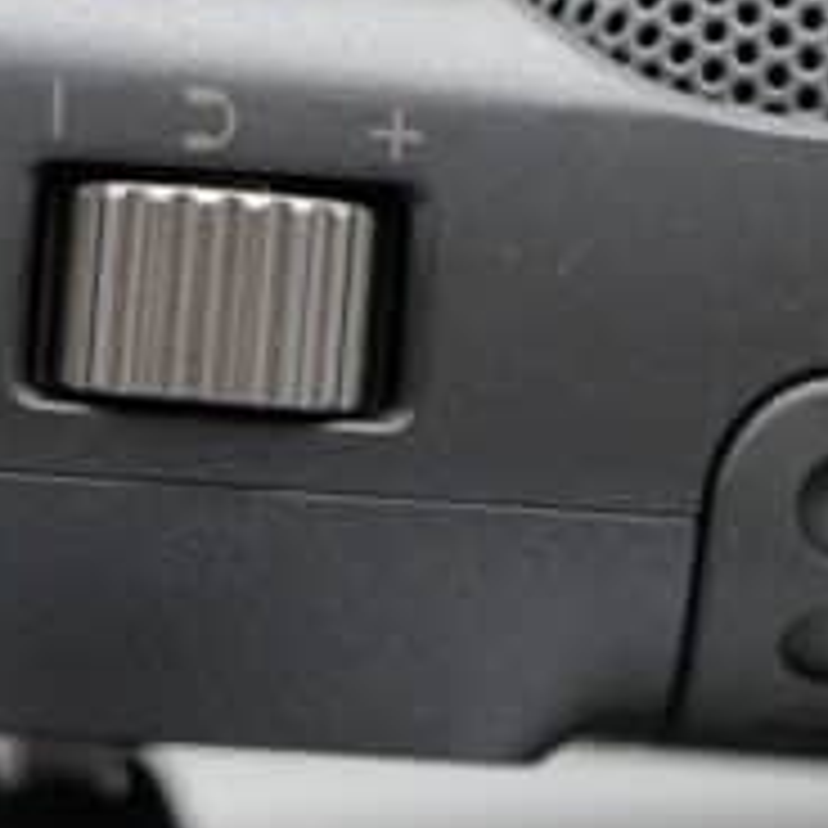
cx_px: 140
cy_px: 320
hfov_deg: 3.2
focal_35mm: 540
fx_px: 14613
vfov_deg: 3.2
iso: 6400
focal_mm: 300
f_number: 7.1
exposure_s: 1/250
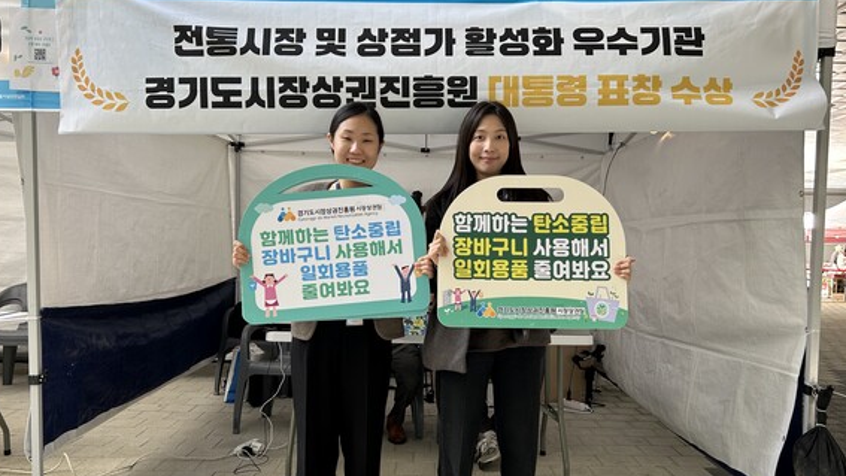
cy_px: 279
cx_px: 428
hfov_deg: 64.3
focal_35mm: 30
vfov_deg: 38.8
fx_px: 673
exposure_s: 1/120
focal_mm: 5.7
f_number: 1.5
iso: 50
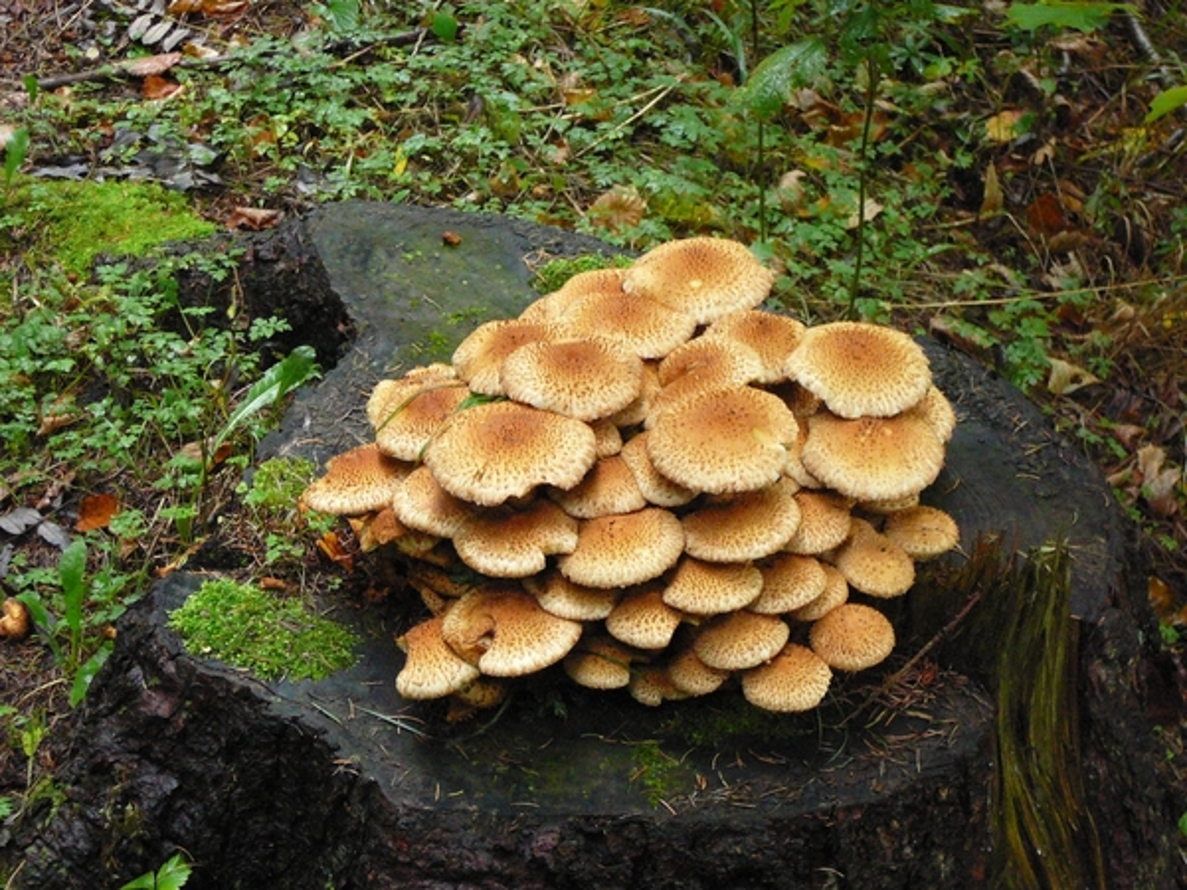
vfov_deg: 20.7
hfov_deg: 27.4
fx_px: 2435
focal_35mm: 71
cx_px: 594
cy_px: 445
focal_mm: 10.5
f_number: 3.7
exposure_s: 1/30
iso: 320
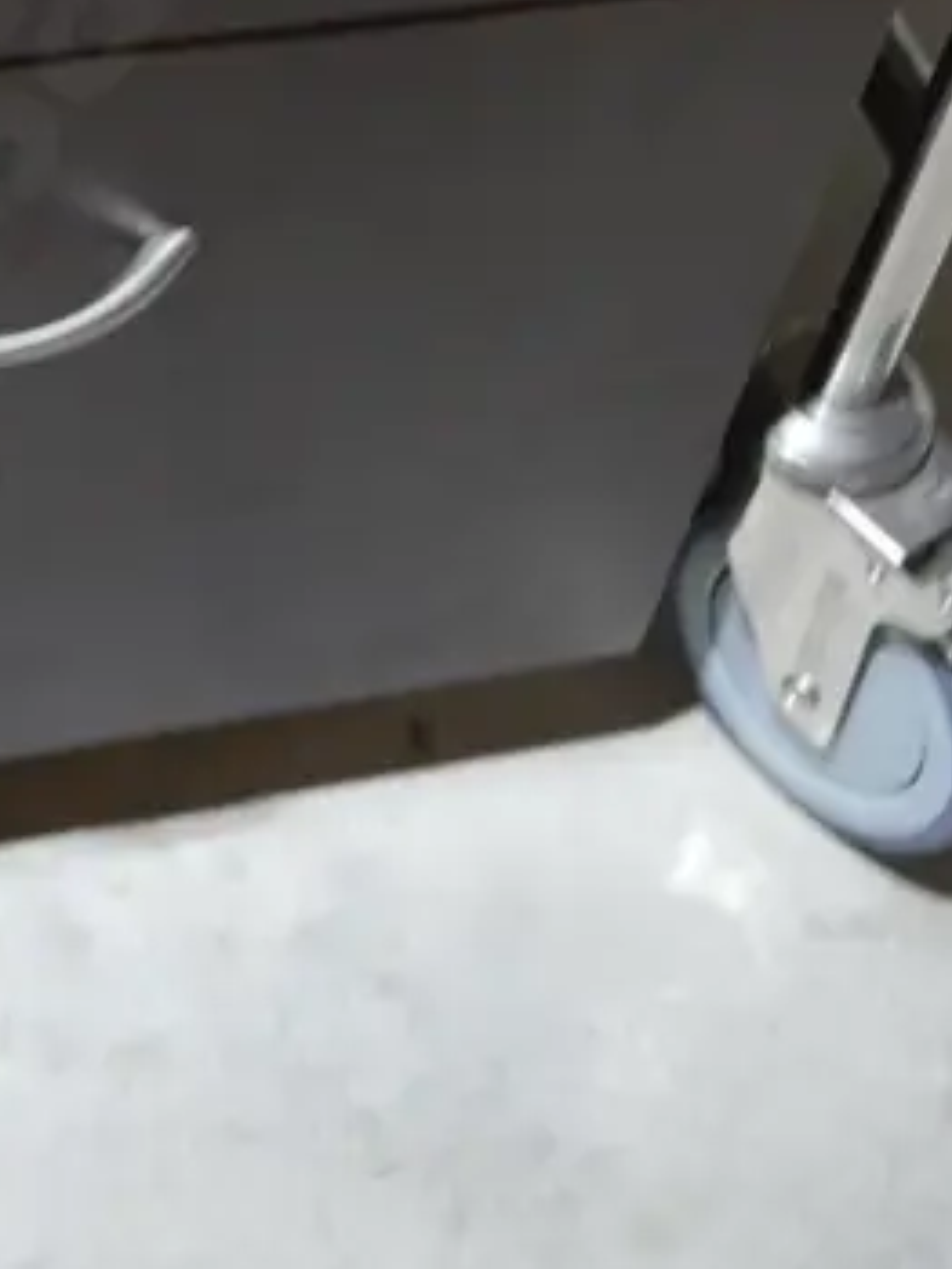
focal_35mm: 94
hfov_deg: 15.6
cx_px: 198
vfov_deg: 19.8
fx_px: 3445
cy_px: -171
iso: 500
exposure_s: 1/60
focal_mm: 16
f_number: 3.6
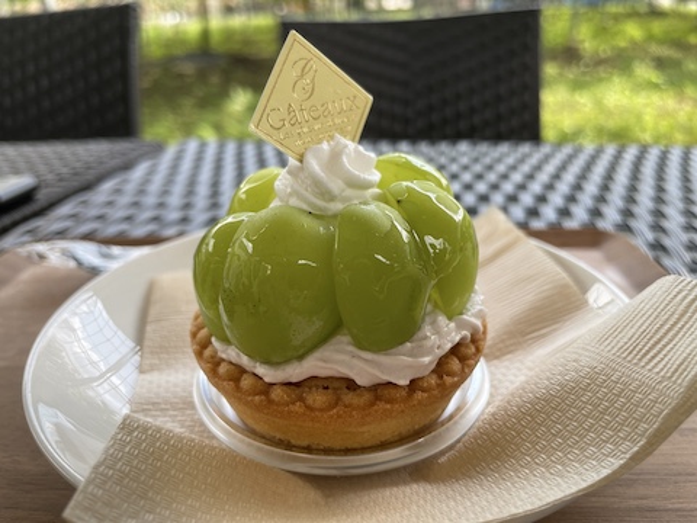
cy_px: 262
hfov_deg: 67.3
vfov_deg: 53.1
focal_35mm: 26
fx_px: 524
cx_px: 348
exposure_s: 1/477
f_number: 1.6
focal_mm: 4.2
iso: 32
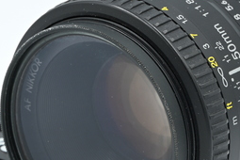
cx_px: 88
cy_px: 121
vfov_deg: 4.7
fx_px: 1960
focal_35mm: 294
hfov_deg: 7.0
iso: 200
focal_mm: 75
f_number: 14
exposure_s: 1/20
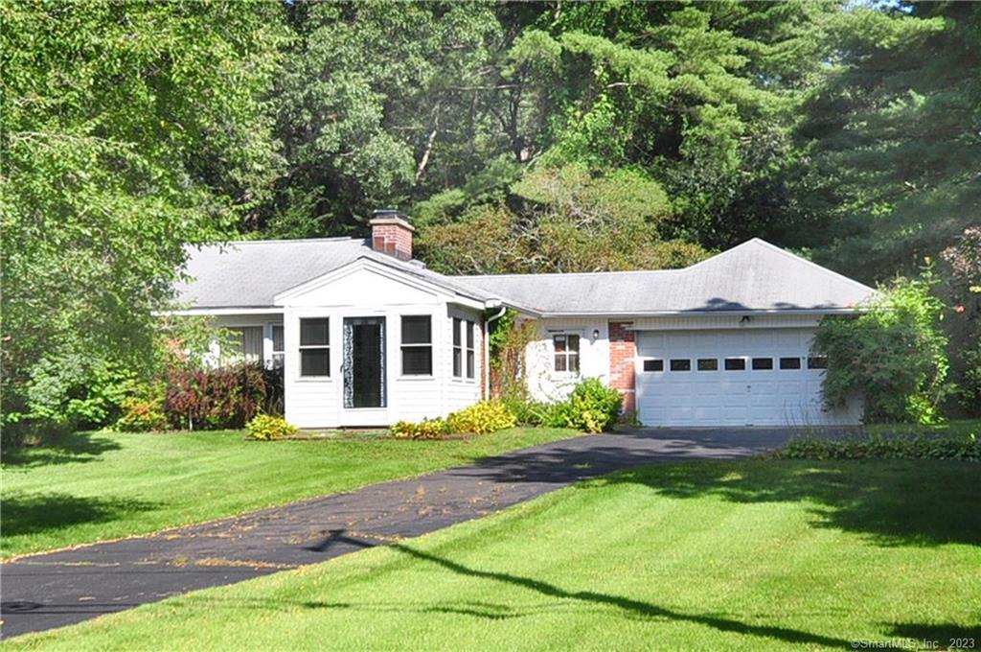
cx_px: 490
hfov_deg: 62.0
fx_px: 816
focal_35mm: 30
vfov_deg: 43.5
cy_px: 326
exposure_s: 1/400
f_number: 8
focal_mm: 20
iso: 250
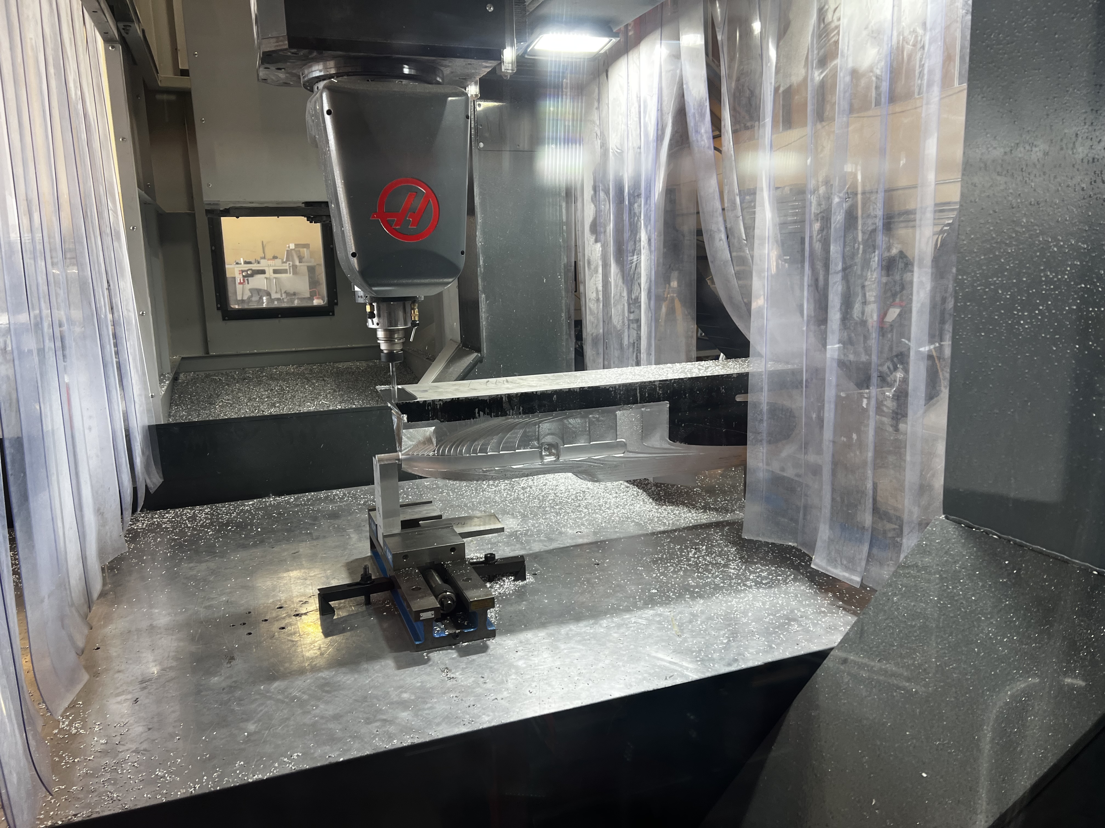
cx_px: 552
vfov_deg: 53.1
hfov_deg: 67.3
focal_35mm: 26
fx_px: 830
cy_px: 414
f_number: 1.5
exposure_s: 1/120
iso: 64
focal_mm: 5.7
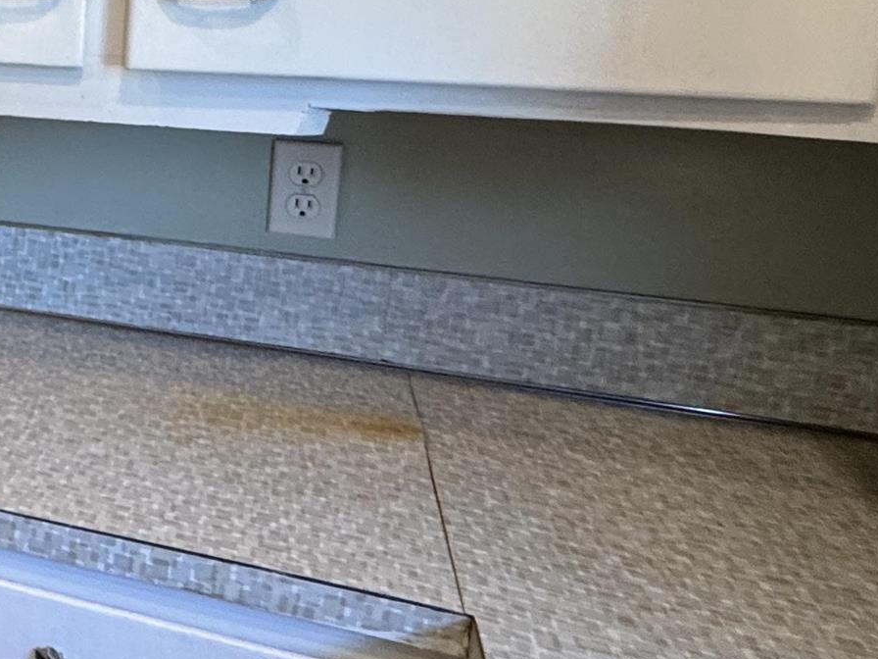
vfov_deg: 29.6
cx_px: -403
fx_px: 1217
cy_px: 130
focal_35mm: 48
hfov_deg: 28.1
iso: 160
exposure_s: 1/120
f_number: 2.2
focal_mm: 2.22
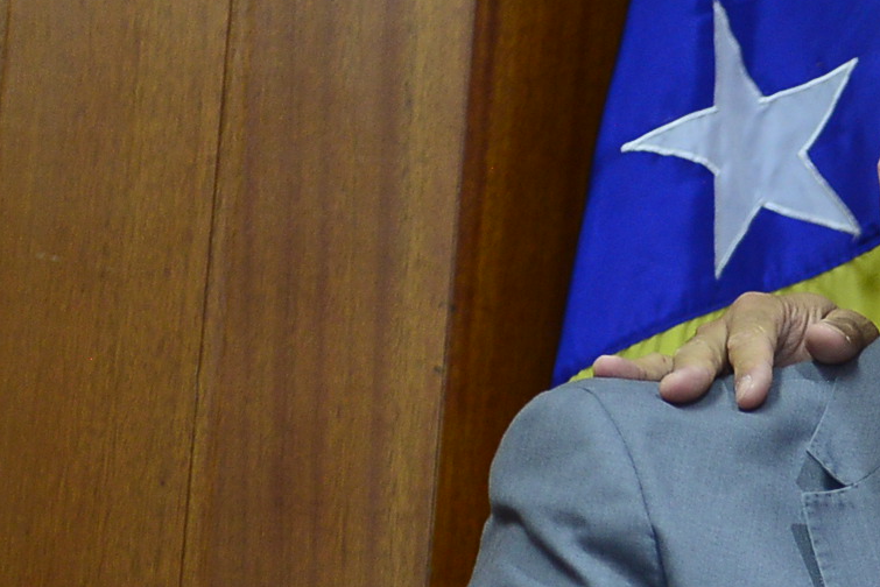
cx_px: 1267
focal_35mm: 239
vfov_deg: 5.7
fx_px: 5844
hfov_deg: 8.4
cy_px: 733
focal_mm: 60
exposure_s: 1/125
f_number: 2.8
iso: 1600
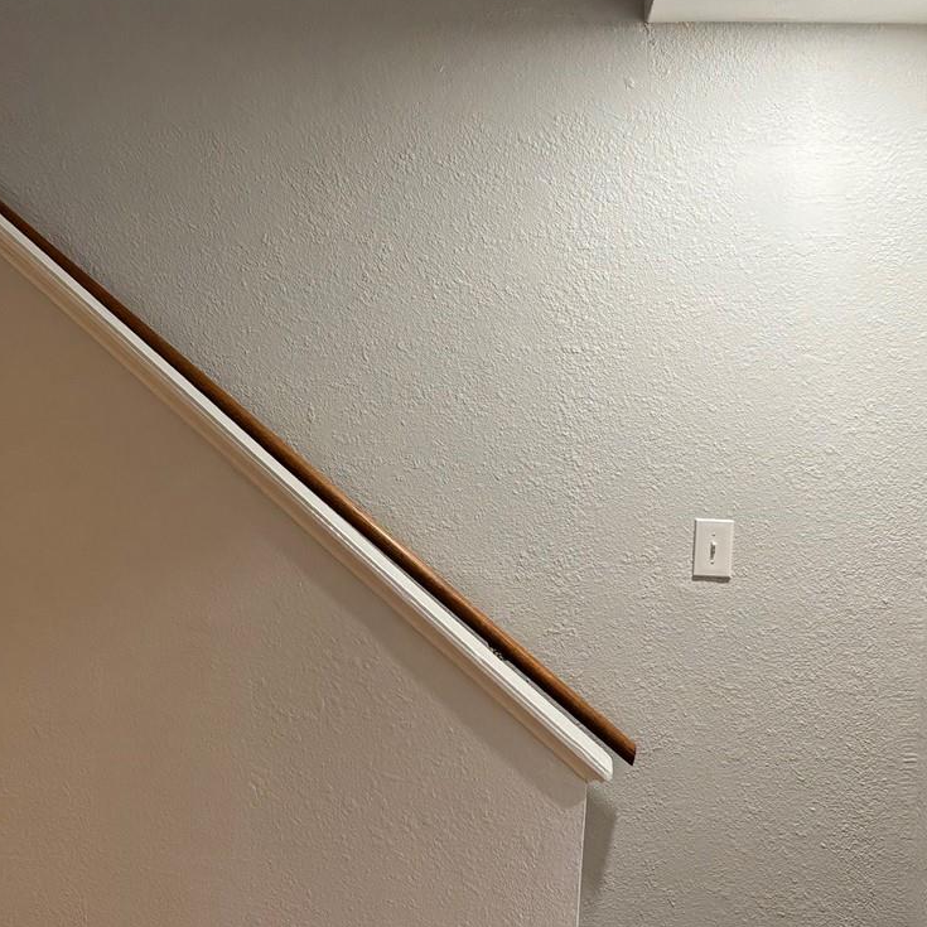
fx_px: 1939
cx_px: 251
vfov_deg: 26.9
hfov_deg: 26.6
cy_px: 506
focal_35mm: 64
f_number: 1.6
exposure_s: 1/60
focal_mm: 5.96
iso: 160
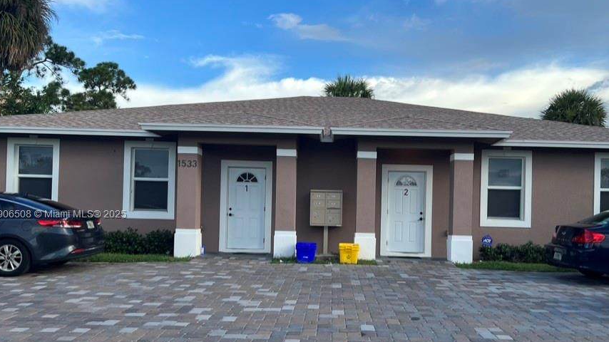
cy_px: 215
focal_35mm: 34
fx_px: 549
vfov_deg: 34.4
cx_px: 343
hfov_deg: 57.9
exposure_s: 1/1147
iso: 50
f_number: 1.5
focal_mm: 5.7
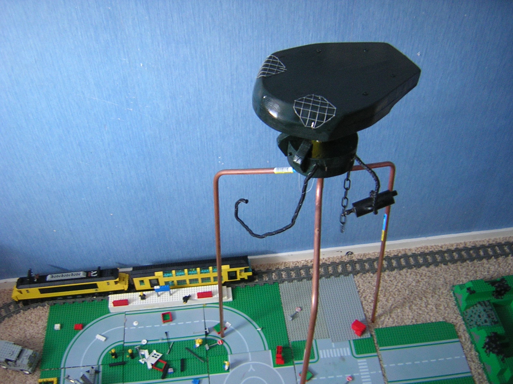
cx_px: 256
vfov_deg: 39.7
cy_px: 192
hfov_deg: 51.4
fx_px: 534
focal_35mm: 36
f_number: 2.6
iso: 266
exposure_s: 1/3.2
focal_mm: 4.7
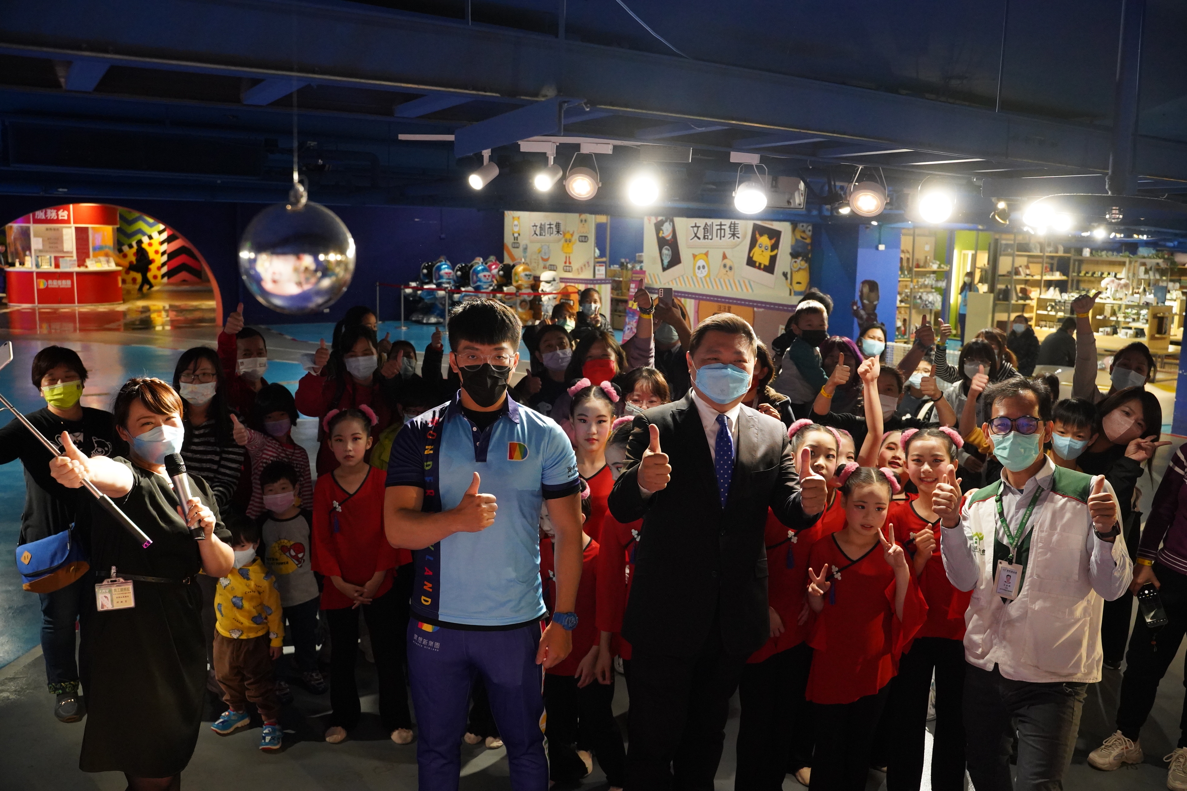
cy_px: 396
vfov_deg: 46.4
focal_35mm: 28
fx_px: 923
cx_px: 594
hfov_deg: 65.5
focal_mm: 28
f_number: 5
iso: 8000
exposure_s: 1/250
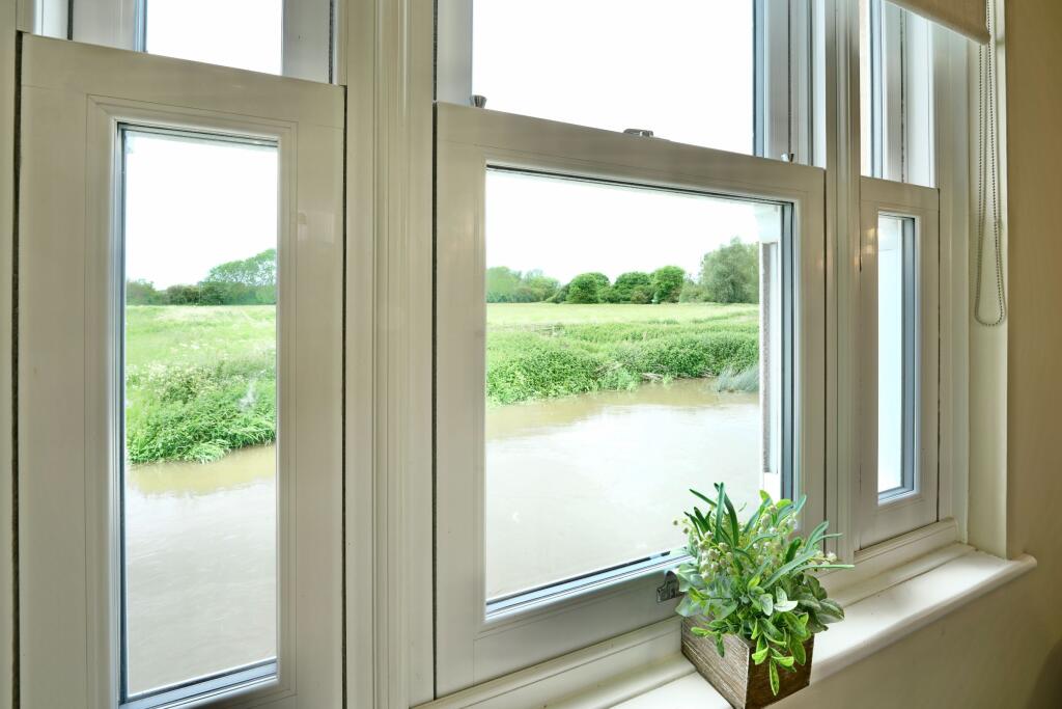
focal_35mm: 14
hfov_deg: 104.2
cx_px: 531
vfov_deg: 81.2
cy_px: 354
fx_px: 413
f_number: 13
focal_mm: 14
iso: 80
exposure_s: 1/10
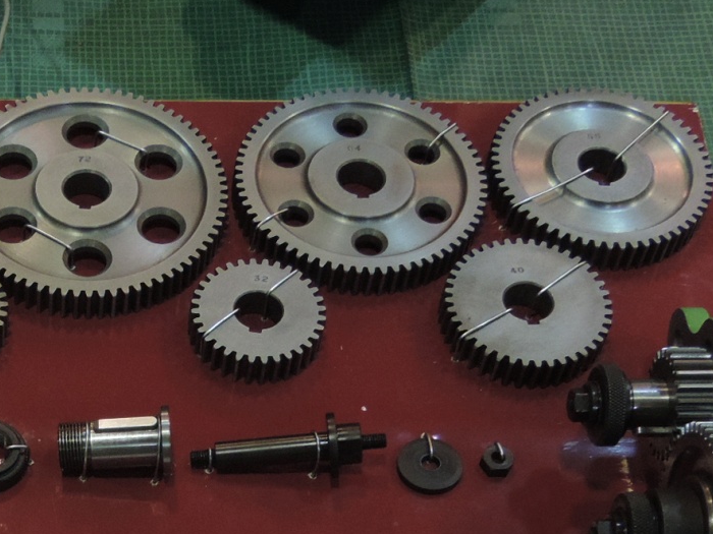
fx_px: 1854
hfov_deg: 20.7
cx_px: -76
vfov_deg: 15.8
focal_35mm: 90
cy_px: 632
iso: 400
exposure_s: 1/50
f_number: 3.3
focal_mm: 6.2
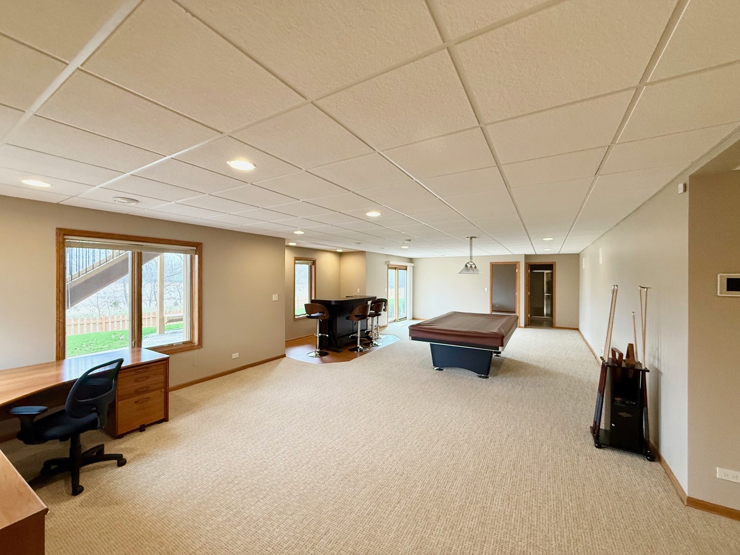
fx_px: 299
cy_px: 278
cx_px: 370
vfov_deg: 85.7
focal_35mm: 14
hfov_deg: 102.1
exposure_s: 1/120
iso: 320
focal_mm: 2.22
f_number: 2.2
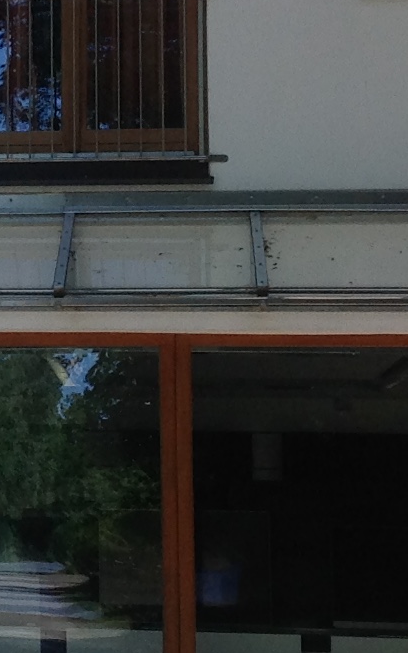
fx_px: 2616
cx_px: -246
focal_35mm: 147
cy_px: 154
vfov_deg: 14.2
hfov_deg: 8.7
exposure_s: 1/737
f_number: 2.4
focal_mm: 4.28
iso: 50
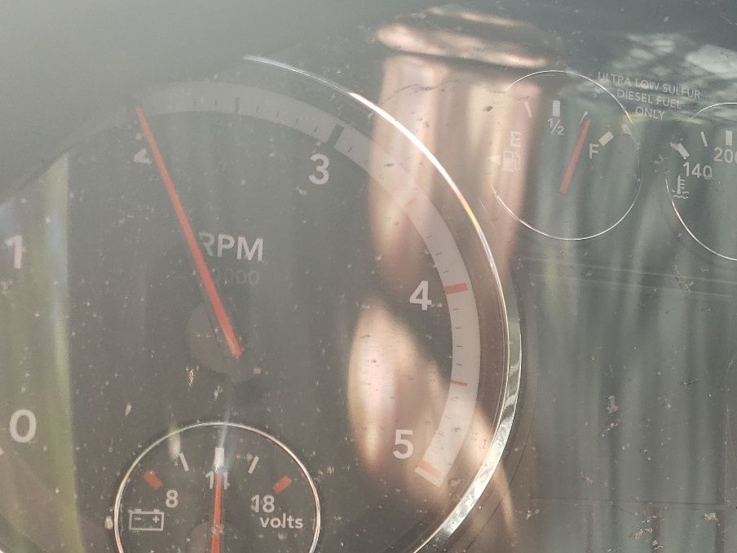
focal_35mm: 46
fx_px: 979
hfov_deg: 39.9
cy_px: 443
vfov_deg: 30.7
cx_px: 567
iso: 51
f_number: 1.5
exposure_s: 1/120
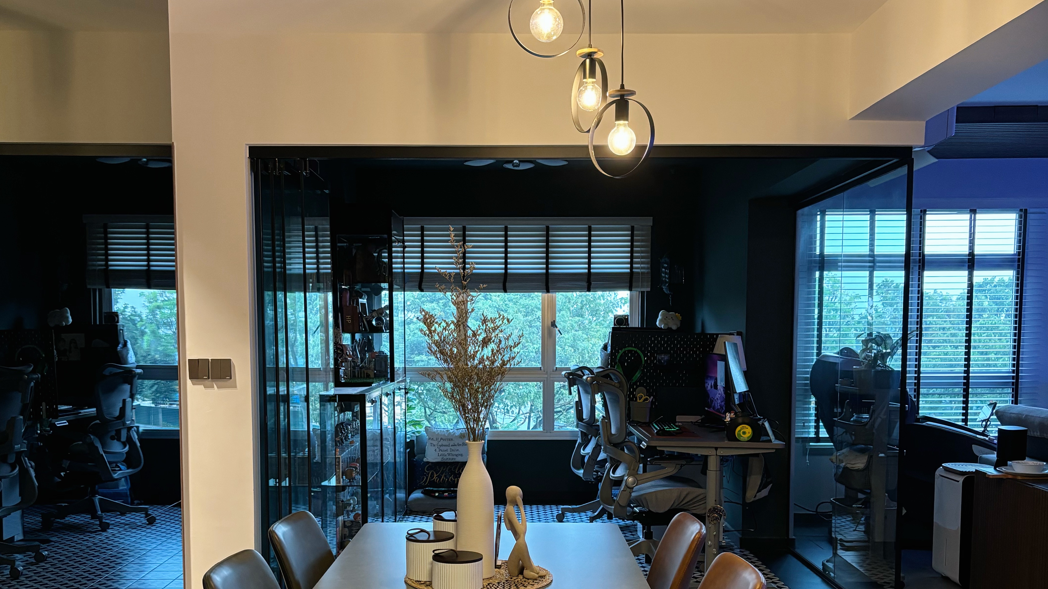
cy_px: 426
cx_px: 522
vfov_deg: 30.8
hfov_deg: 52.8
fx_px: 1056
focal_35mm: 38
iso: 400
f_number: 1.6
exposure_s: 1/50
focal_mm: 5.96
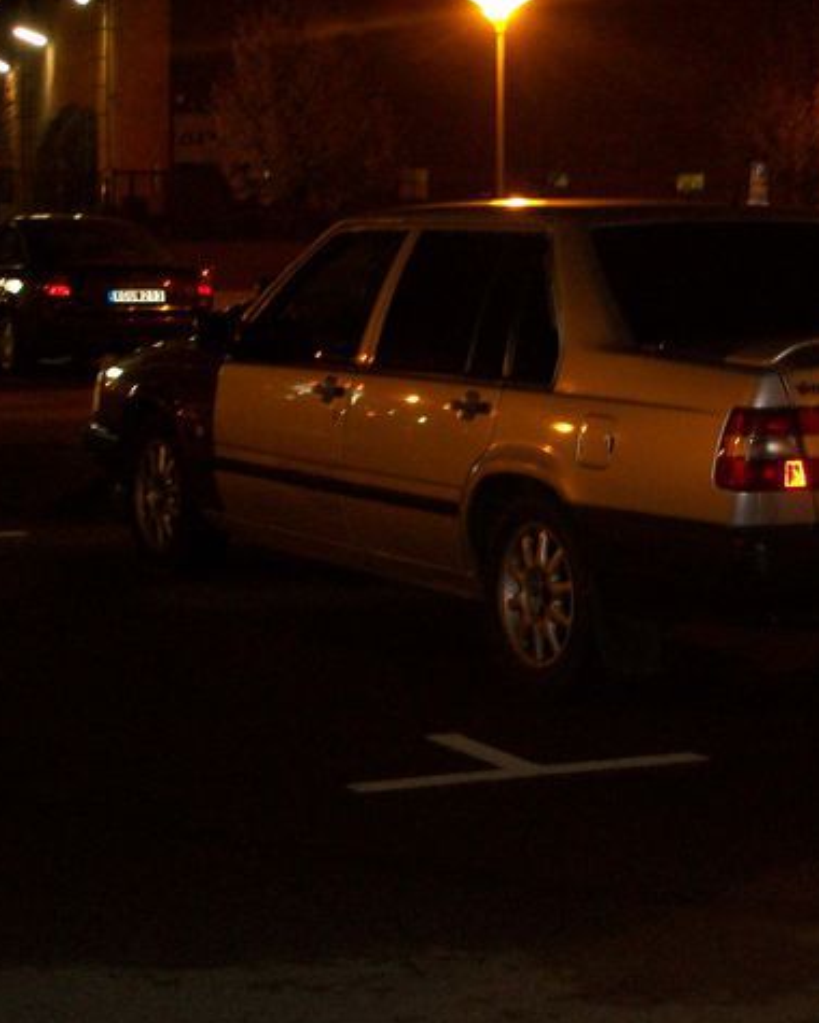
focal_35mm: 92
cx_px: 606
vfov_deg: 20.8
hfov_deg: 16.6
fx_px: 2788
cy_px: 513
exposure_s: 1/2
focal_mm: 11.6
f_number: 3.8
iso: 160
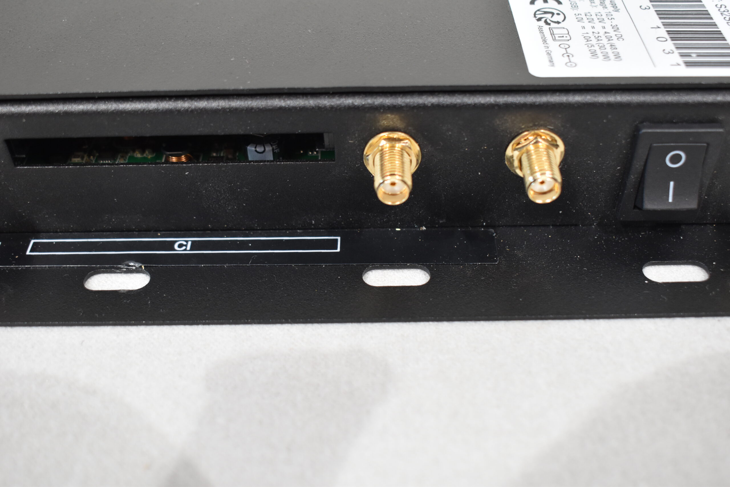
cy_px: 244
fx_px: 852
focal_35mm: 42
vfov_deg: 31.9
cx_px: 365
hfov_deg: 46.4
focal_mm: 28
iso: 800
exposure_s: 1/60
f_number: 5.6
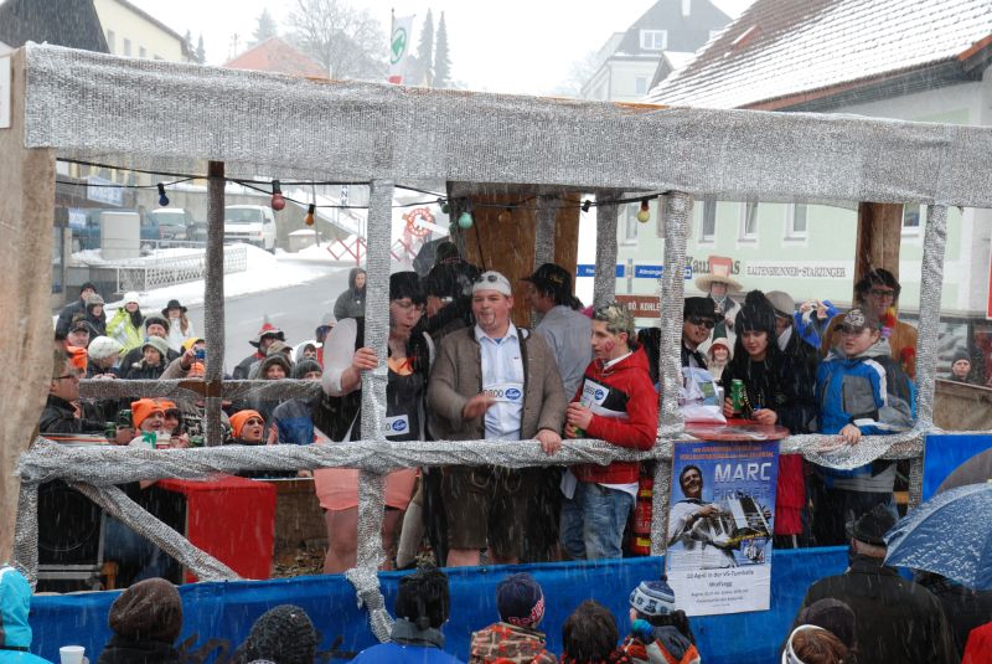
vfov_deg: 23.8
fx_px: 1572
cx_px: 496
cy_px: 332
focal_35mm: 57
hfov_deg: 35.0
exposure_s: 1/50
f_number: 8
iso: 250
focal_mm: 38
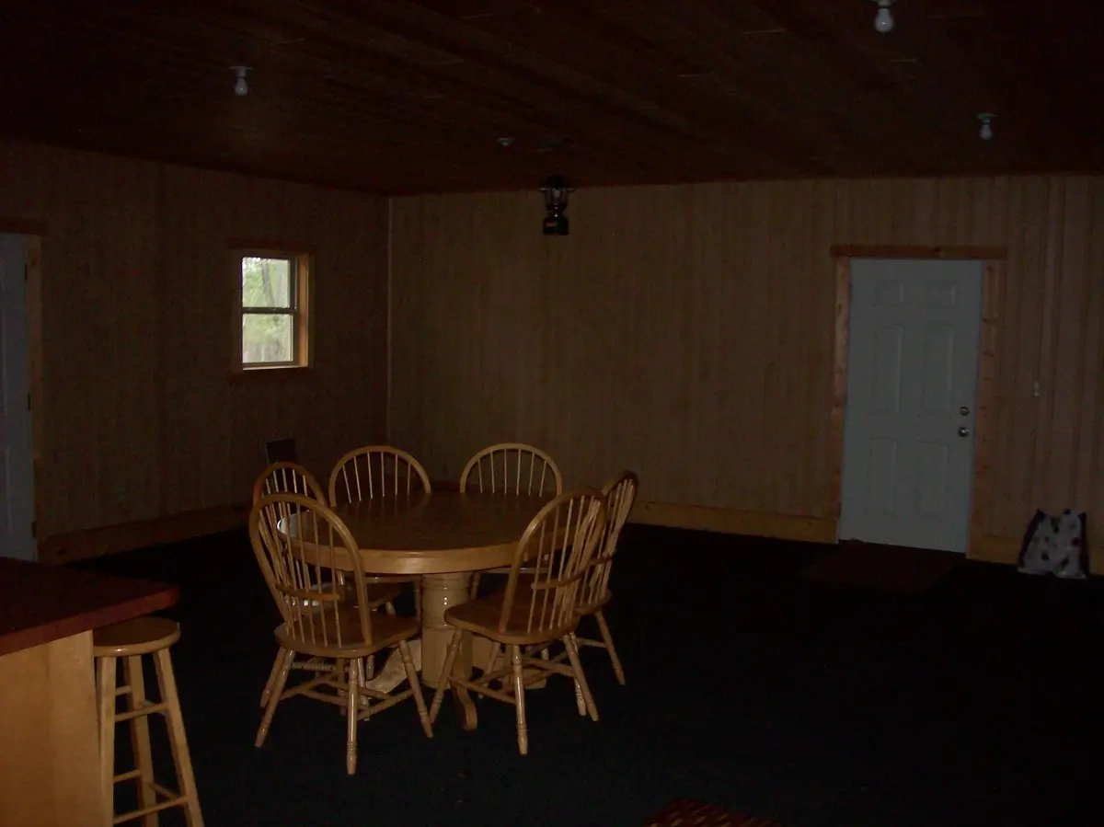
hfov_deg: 51.4
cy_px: 414
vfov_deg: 39.6
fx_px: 1148
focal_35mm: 36
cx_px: 552
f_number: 2.7
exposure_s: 1/64
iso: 140
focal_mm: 6
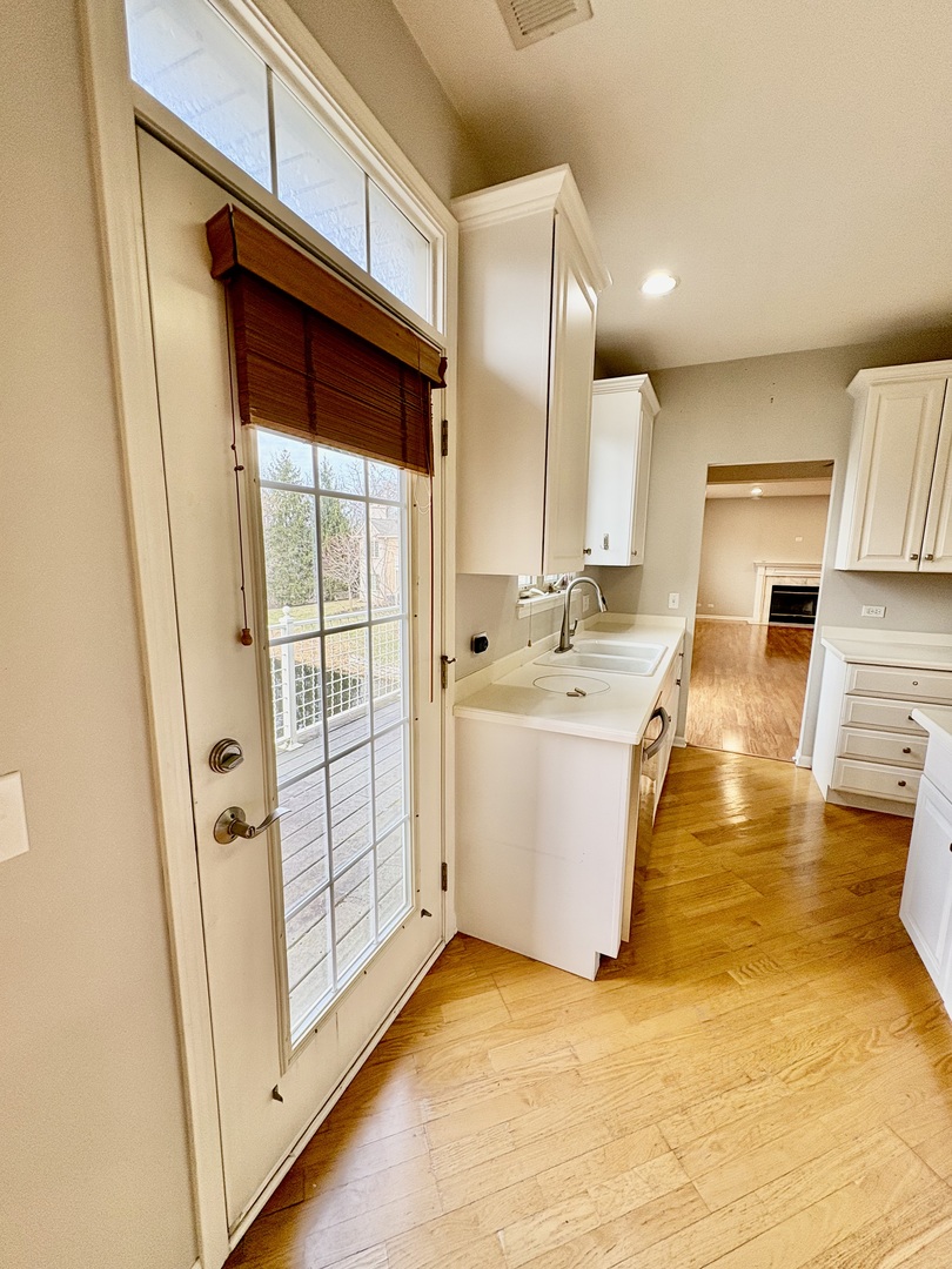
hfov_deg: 85.7
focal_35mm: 14
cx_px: 476
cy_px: 634
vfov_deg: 102.1
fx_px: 513
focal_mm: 2.22
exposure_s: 1/99
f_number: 2.2
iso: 50
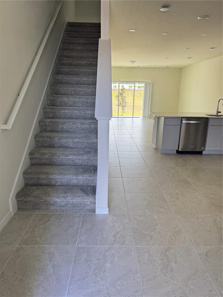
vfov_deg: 71.6
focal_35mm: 24
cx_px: 112
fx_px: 206
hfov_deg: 56.8
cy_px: 148
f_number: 1.78
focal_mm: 6.76
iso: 125
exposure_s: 1/121
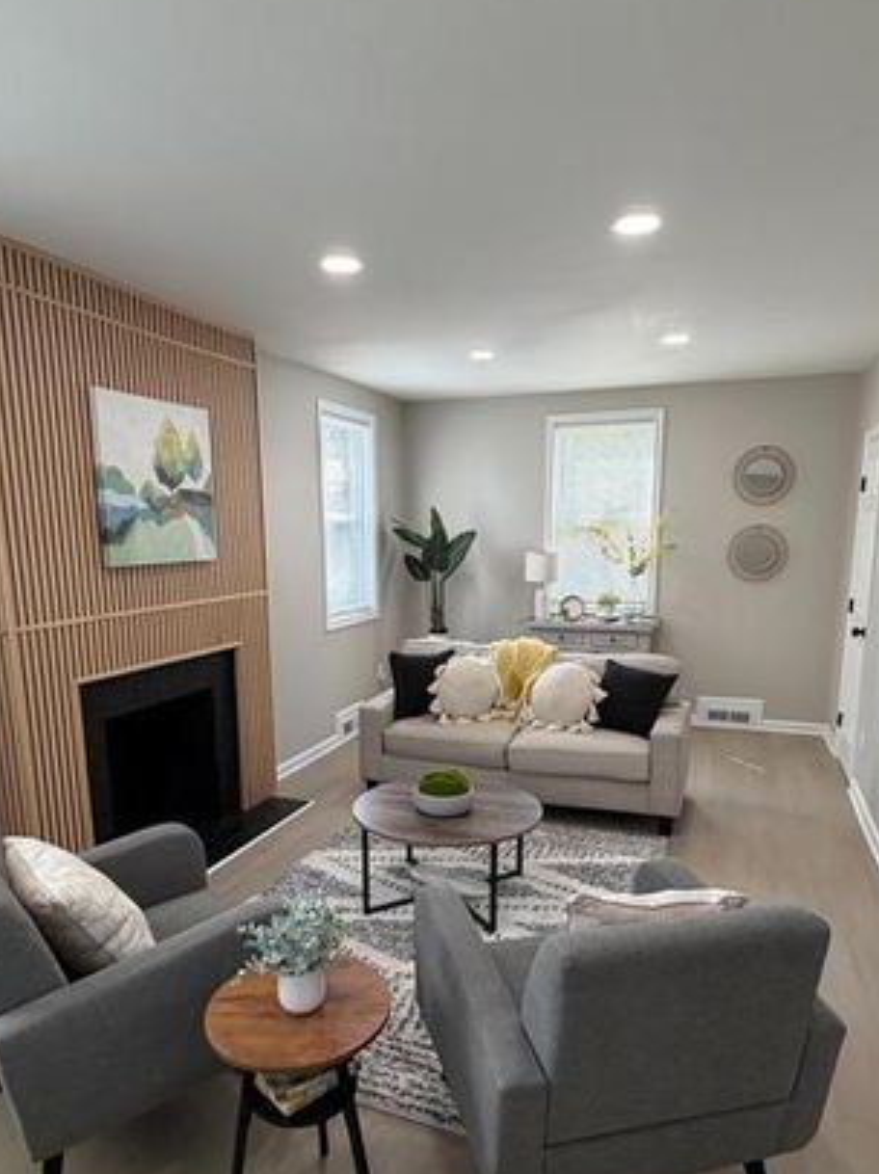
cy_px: 690
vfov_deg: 73.3
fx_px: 780
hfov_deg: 58.8
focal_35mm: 23
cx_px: 425
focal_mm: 2.22
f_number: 2.2
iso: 160
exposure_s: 1/120
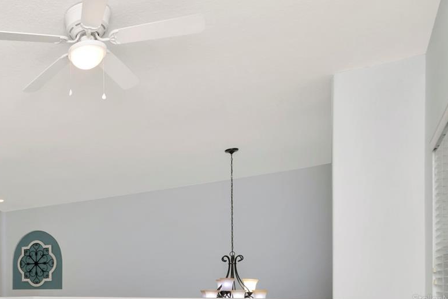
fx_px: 423
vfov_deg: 35.2
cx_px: 2
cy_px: 299
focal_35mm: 34
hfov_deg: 46.8
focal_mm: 11
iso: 640
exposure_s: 1/60
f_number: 10
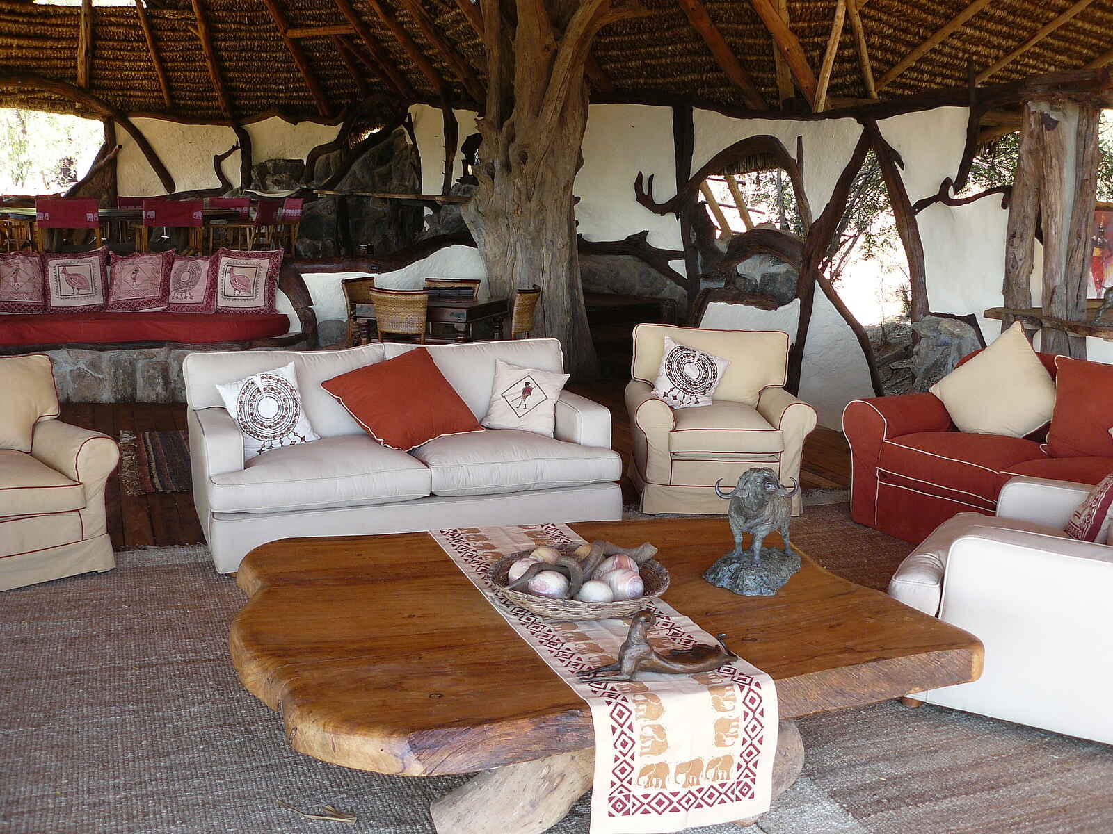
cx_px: 556
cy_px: 417
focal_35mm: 36
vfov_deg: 39.7
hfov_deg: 51.4
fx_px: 1157
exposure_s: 1/60
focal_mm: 6
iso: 100
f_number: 2.8
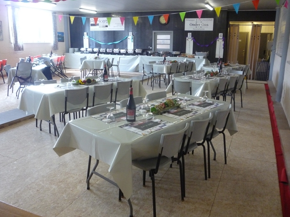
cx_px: 148
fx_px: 260
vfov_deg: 45.4
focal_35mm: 31
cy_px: 107
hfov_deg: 58.4
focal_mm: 5.2
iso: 320
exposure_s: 1/30
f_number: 3.3
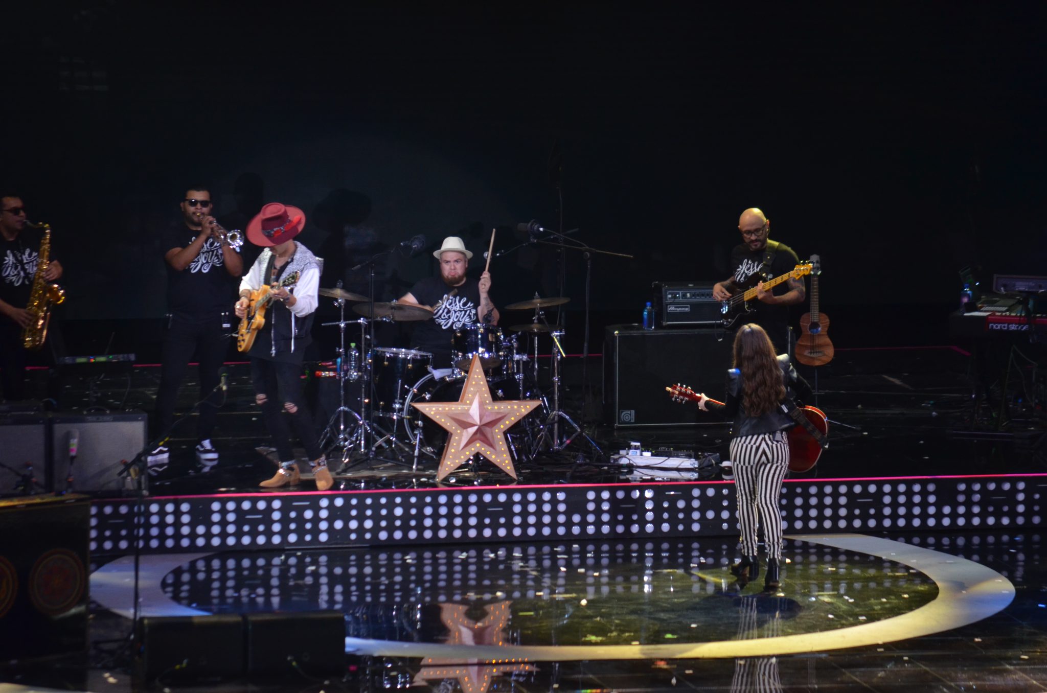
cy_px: 346
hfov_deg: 6.9
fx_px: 8706
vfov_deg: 4.6
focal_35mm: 300
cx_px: 524
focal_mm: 200
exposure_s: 1/125
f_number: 5.6
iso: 800
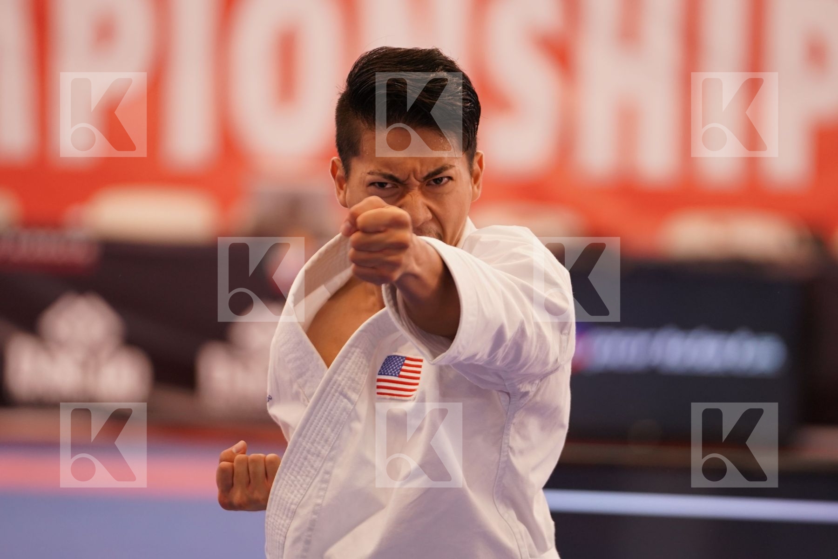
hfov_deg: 7.2
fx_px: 6703
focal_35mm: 288
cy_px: 280
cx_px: 419
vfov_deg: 4.8
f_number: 2.8
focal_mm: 192
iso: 1000
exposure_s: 1/400
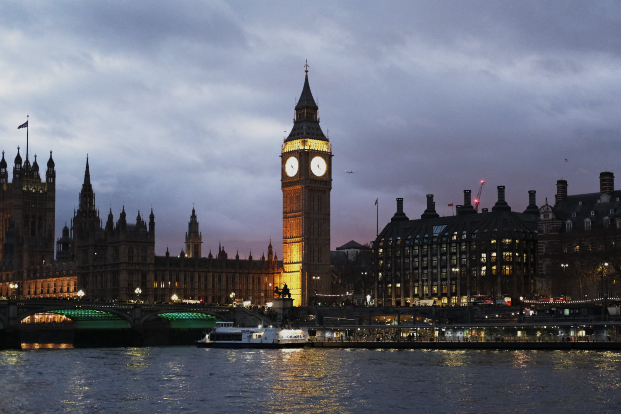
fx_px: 914
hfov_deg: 37.5
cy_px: 207
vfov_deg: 25.5
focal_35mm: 53
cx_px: 310
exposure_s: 1/105
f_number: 2
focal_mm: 35
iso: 2500
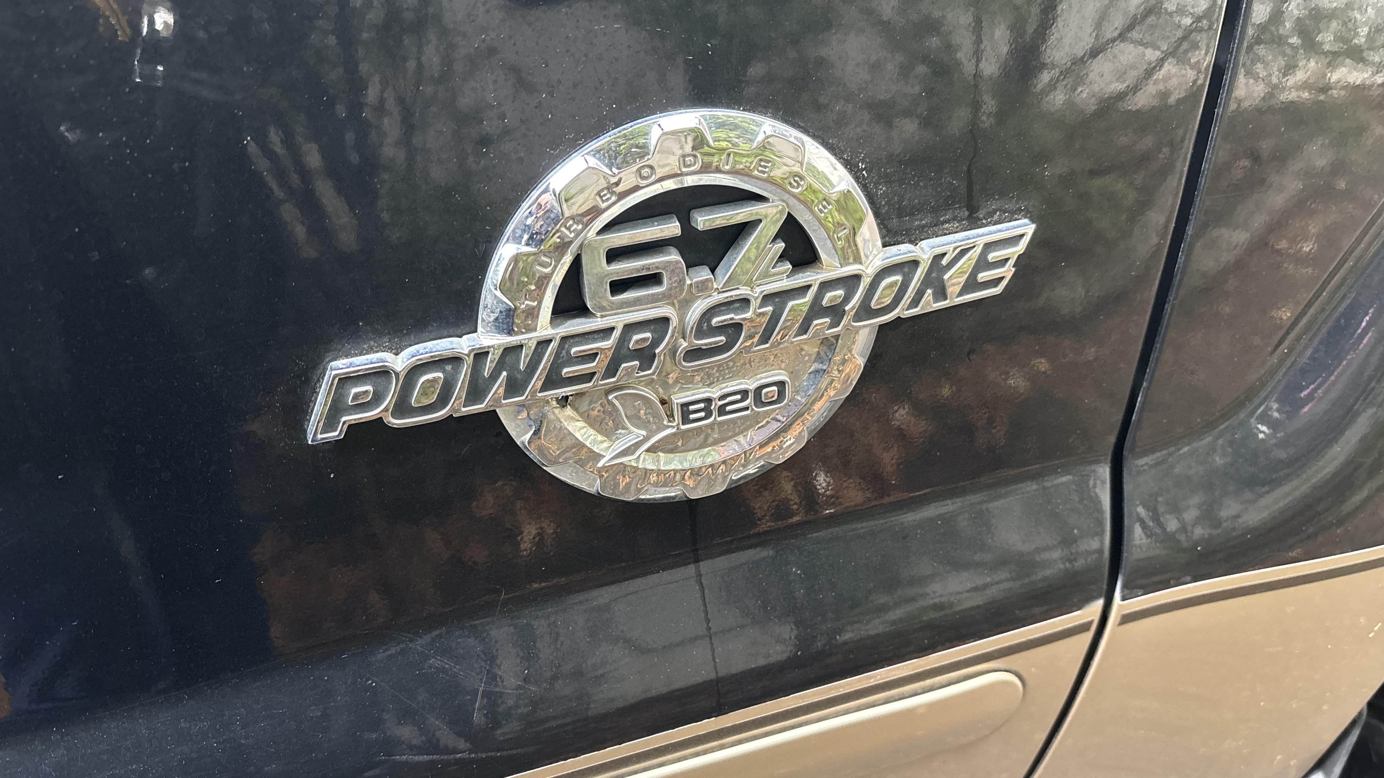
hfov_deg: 66.1
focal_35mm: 29
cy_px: 426
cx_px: 683
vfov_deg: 40.1
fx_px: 1064
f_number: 1.6
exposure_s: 1/60
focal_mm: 5.96
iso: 500
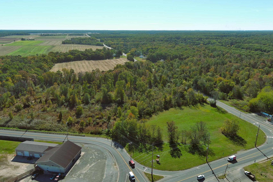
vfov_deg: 45.0
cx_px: 136
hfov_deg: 63.7
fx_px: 220
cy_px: 91
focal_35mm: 29
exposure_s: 1/1250
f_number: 2.8
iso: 100
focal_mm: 10.57
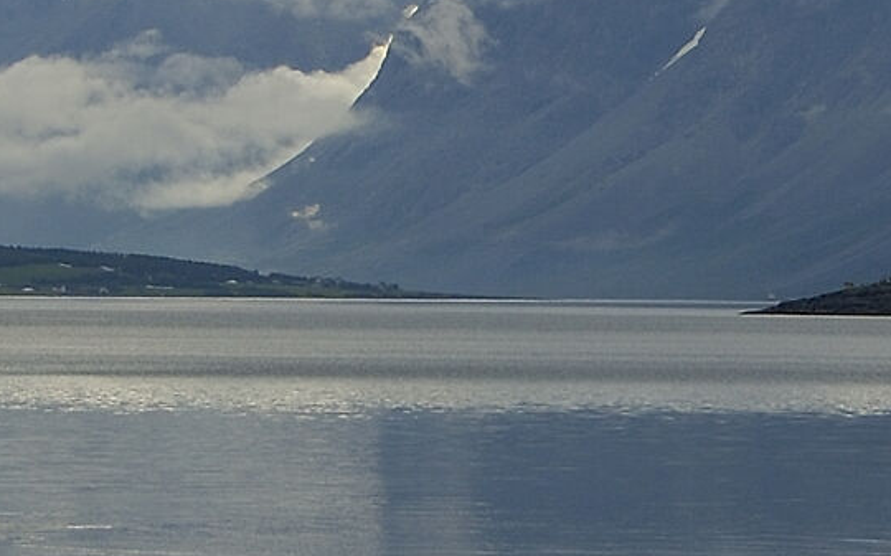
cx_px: 668
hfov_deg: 6.4
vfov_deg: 4.0
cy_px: 147
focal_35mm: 326
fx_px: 7913
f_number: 7.1
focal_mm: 48
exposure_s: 1/500
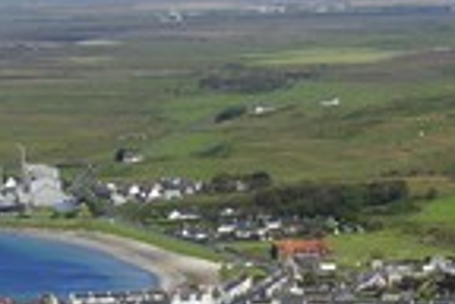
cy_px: 253
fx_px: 3387
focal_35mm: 268
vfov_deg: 5.1
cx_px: 145
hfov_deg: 7.7
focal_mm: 92
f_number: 11
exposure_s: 1/800
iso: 400
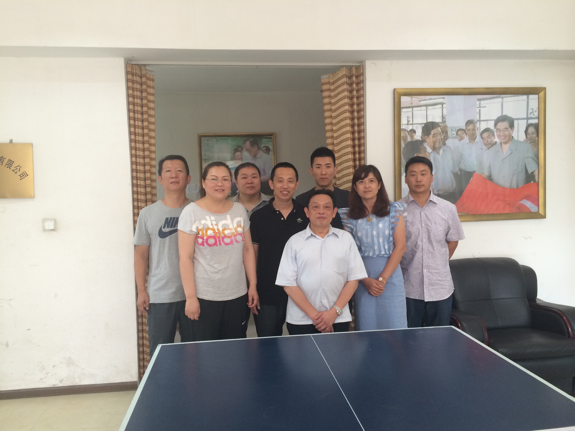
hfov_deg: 60.0
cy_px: 216
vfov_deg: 46.8
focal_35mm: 30
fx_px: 498
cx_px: 288
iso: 100
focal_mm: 4.12
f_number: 2.2
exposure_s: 1/30
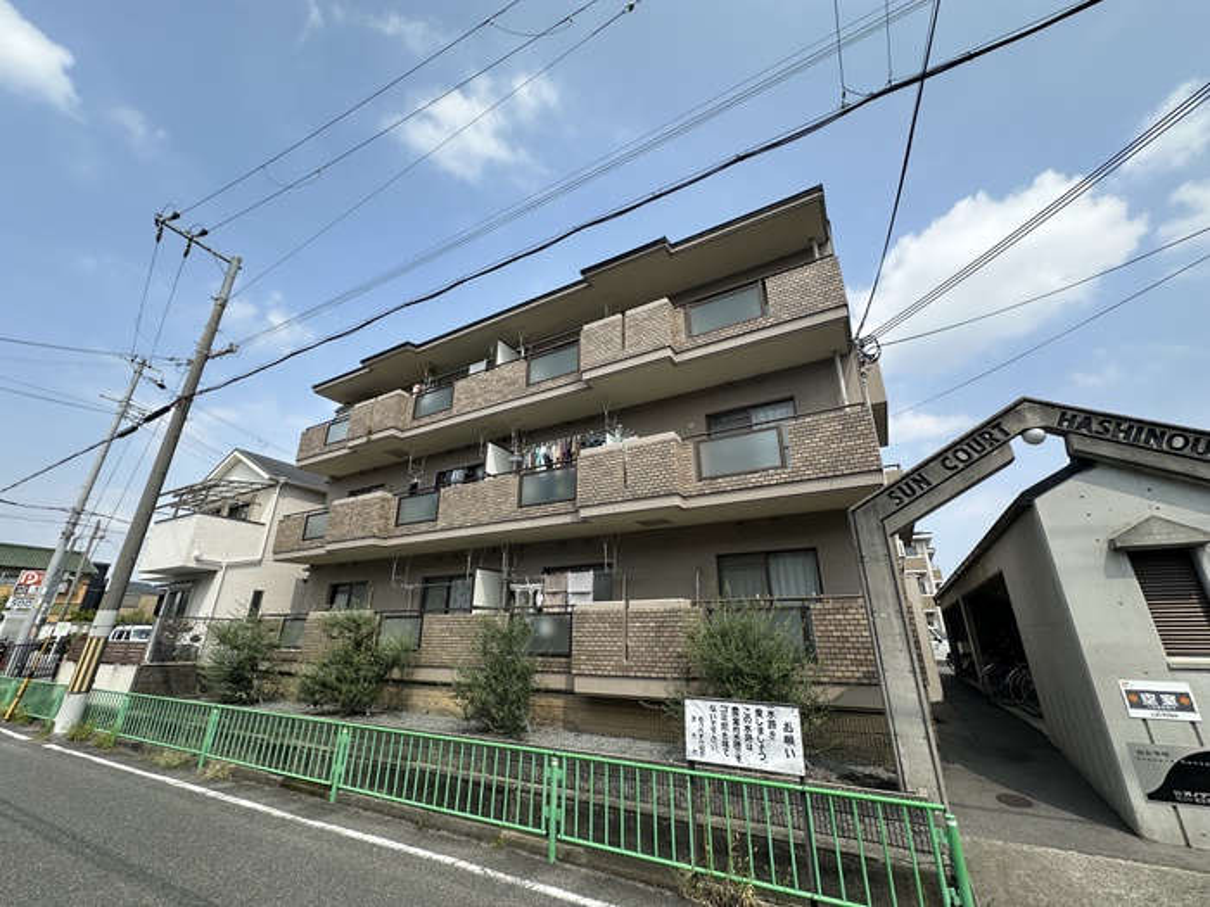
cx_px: 605
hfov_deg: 102.1
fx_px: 489
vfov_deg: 85.7
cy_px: 454
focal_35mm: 14
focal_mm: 2.22
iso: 50
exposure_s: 1/1335
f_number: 2.2
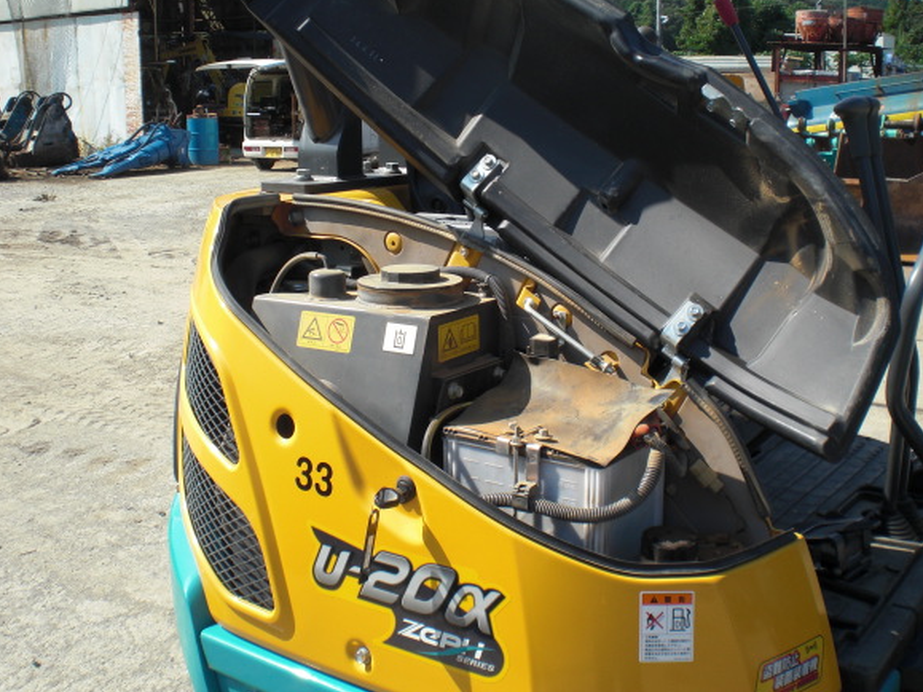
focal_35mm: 42
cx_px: 496
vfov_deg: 34.3
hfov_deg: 44.8
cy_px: 360
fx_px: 1120
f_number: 5.6
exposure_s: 1/250
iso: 64
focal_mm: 6.3
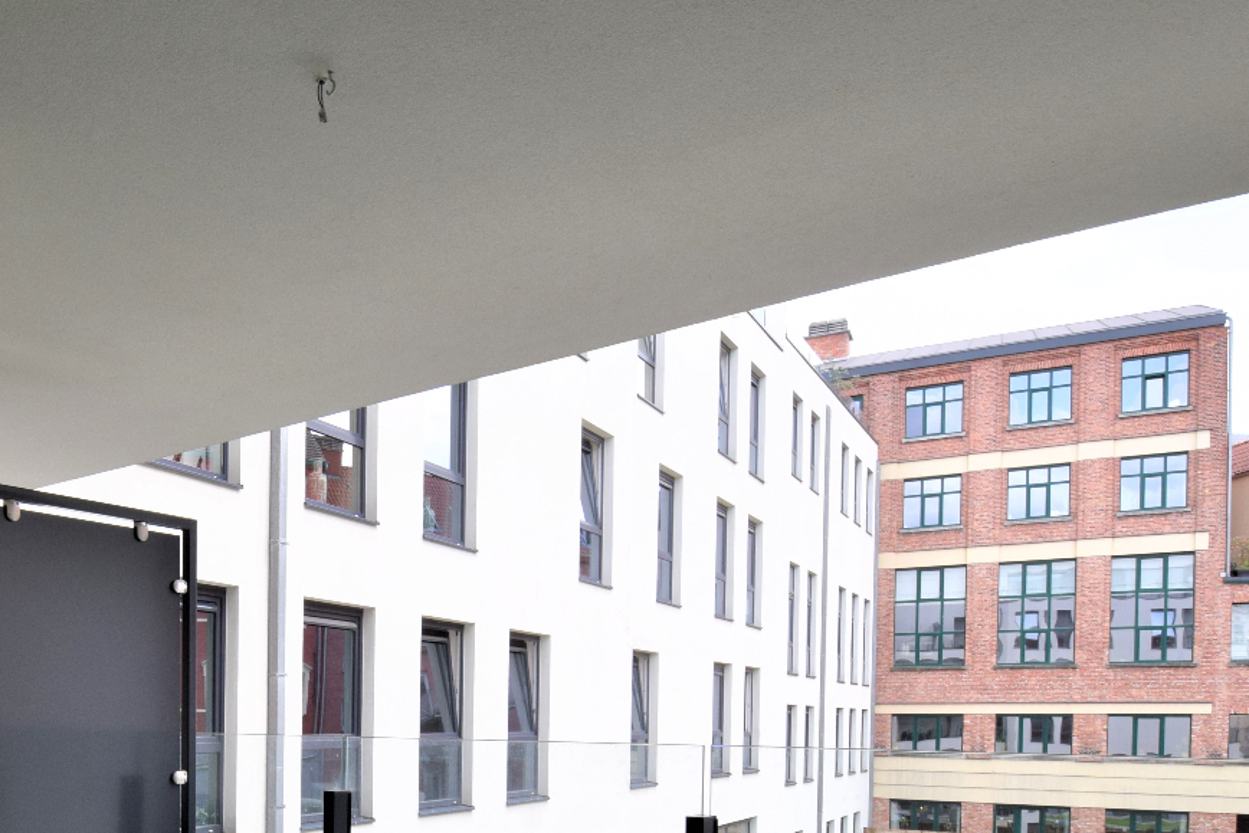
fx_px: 972
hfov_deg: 60.8
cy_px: 719
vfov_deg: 43.2
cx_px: 272
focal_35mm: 28
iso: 400
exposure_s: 1/200
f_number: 7.1
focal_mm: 10
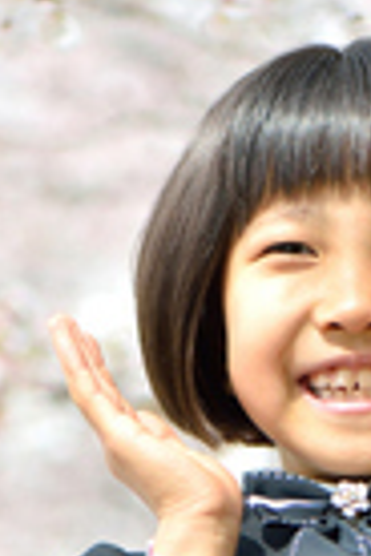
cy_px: 673
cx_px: 355
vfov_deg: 4.0
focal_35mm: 513
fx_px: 7924
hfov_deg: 2.7
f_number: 3.5
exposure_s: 1/800
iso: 100
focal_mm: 105
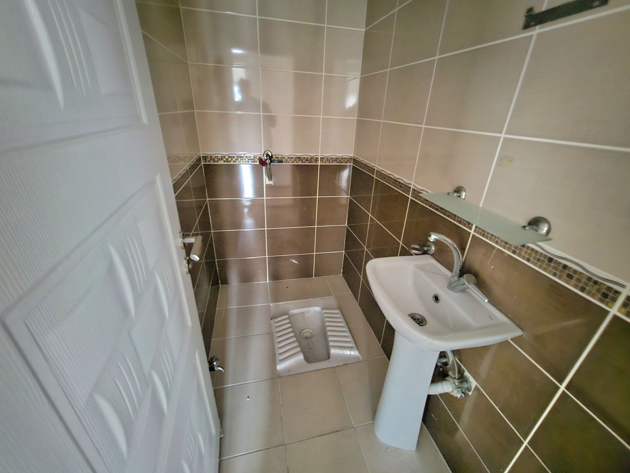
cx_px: 315
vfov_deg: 89.9
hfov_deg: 106.2
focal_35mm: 13
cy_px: 236
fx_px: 237
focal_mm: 2.2
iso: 1250
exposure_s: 1/8.34
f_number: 2.2
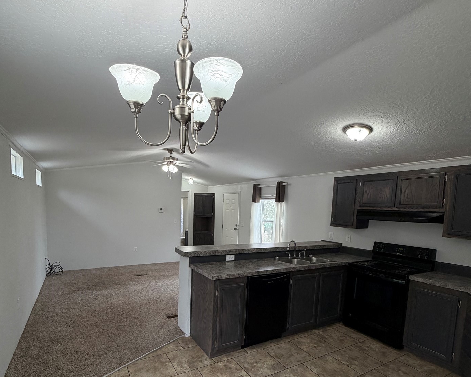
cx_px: 227
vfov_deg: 69.7
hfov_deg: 83.3
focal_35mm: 19
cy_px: 236
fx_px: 265
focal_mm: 2.22
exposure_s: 1/120
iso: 160
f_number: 2.2
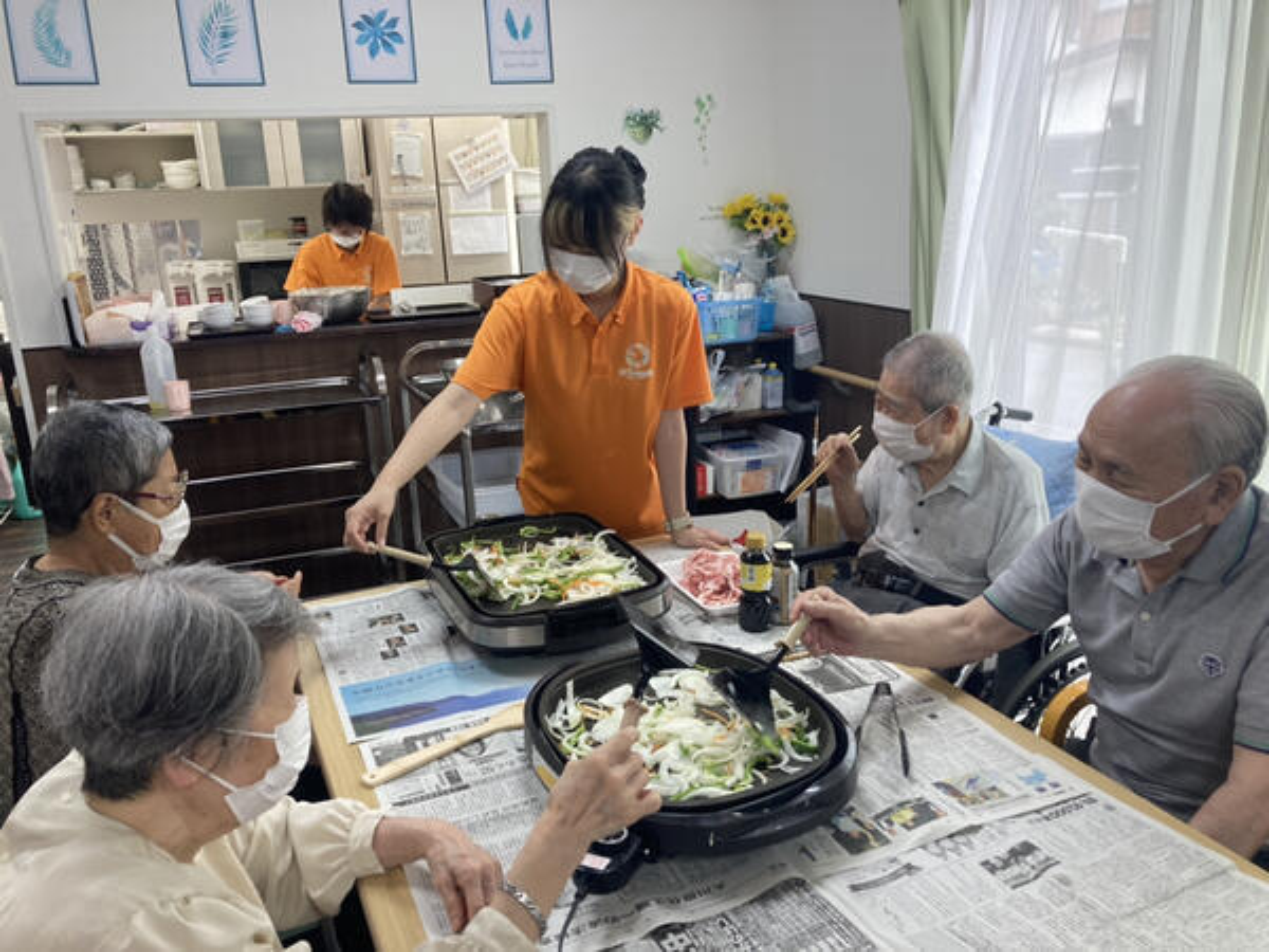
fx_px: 1026
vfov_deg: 49.7
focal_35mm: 28
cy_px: 476
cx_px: 634
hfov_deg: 63.4
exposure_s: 1/100
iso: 80
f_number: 1.8
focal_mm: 3.99
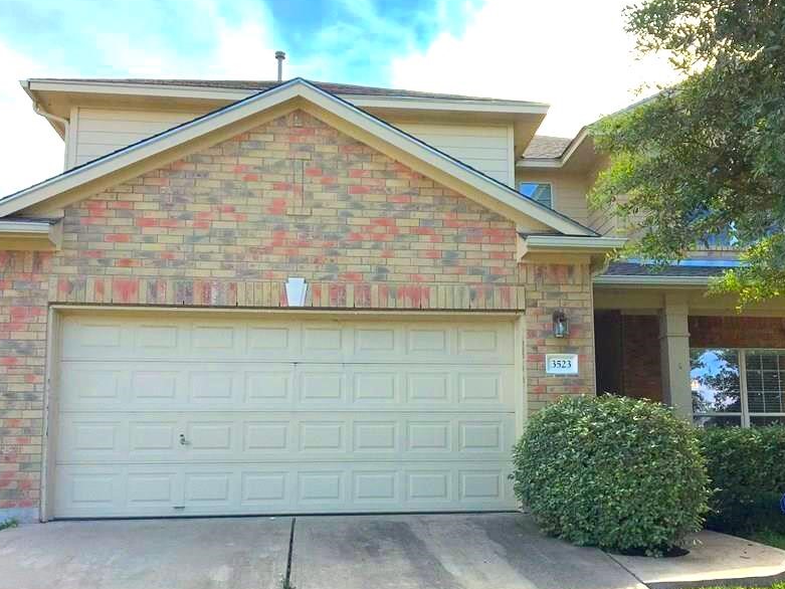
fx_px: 862
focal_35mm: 38
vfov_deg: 37.6
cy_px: 339
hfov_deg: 48.9
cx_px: 434
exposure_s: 1/1183
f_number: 2.2
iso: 25
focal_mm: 4.15
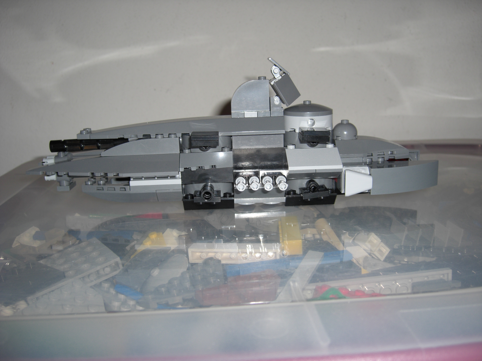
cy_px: 180
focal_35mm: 38
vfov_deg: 37.7
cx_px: 241
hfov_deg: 49.0
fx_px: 529
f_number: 2.8
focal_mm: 7.9
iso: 80
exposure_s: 1/60
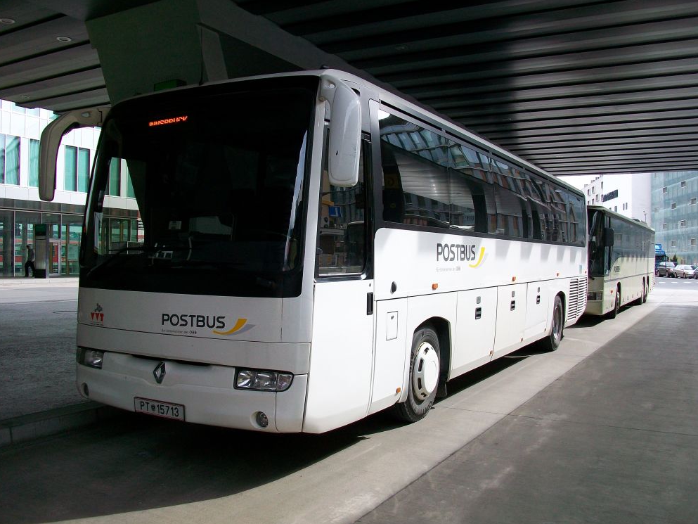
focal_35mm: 33
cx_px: 351
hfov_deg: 55.3
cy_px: 257
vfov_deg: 43.0
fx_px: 665
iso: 64
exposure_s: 1/320
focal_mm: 5.7
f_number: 2.8
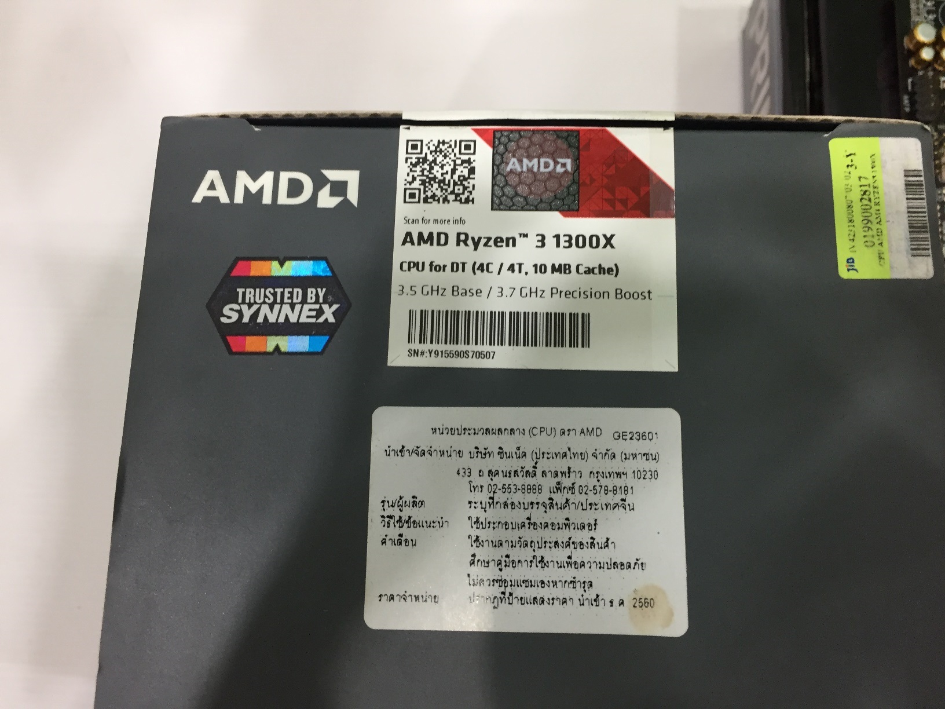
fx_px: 792
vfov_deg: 48.2
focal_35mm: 29
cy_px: 354
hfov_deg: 61.7
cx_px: 472
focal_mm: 4.15
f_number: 2.2
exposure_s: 1/33
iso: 125
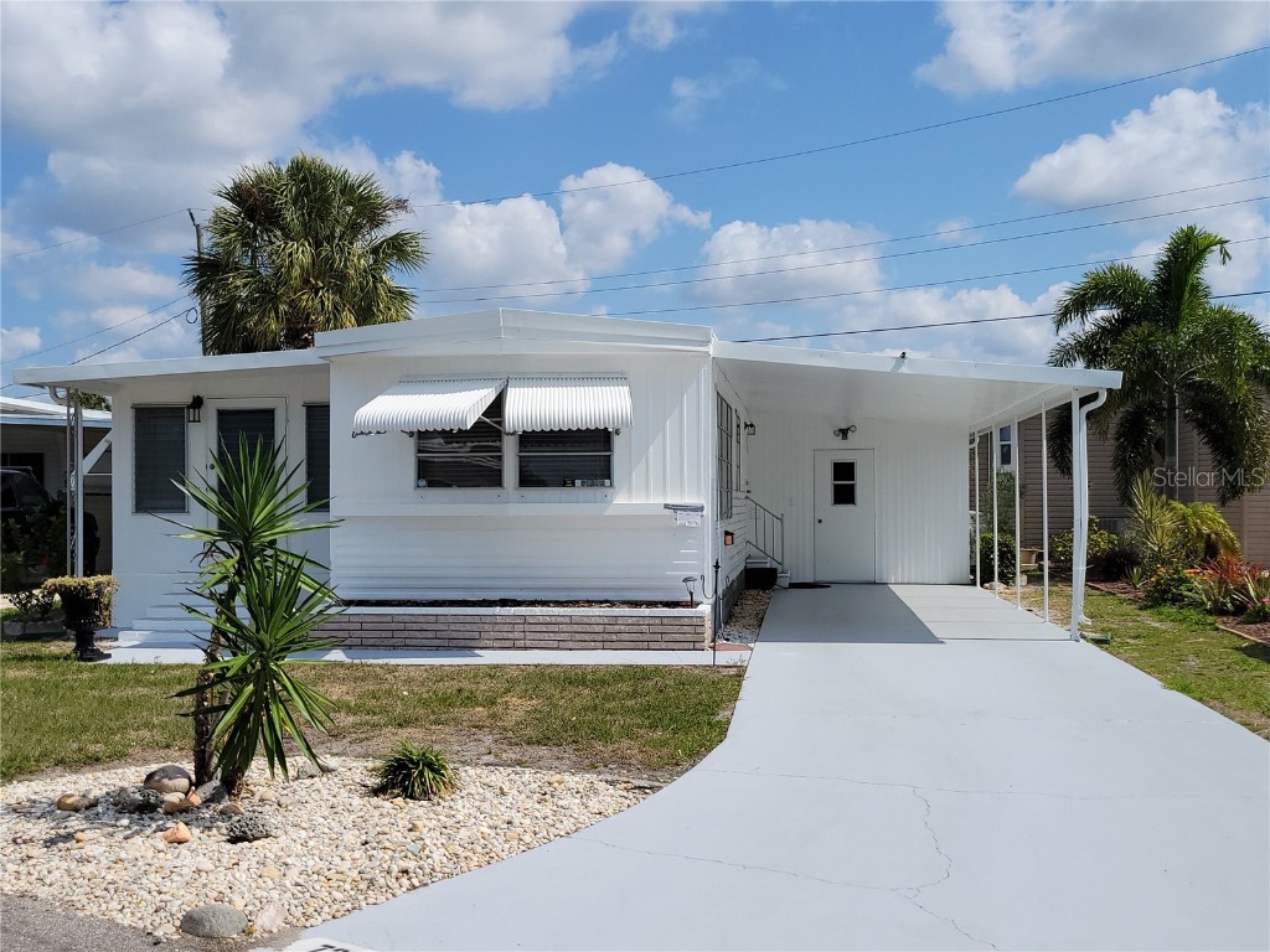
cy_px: 476
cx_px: 635
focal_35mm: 26
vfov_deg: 53.1
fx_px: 954
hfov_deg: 67.3
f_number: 1.8
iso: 40
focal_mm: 5.4
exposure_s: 1/4820
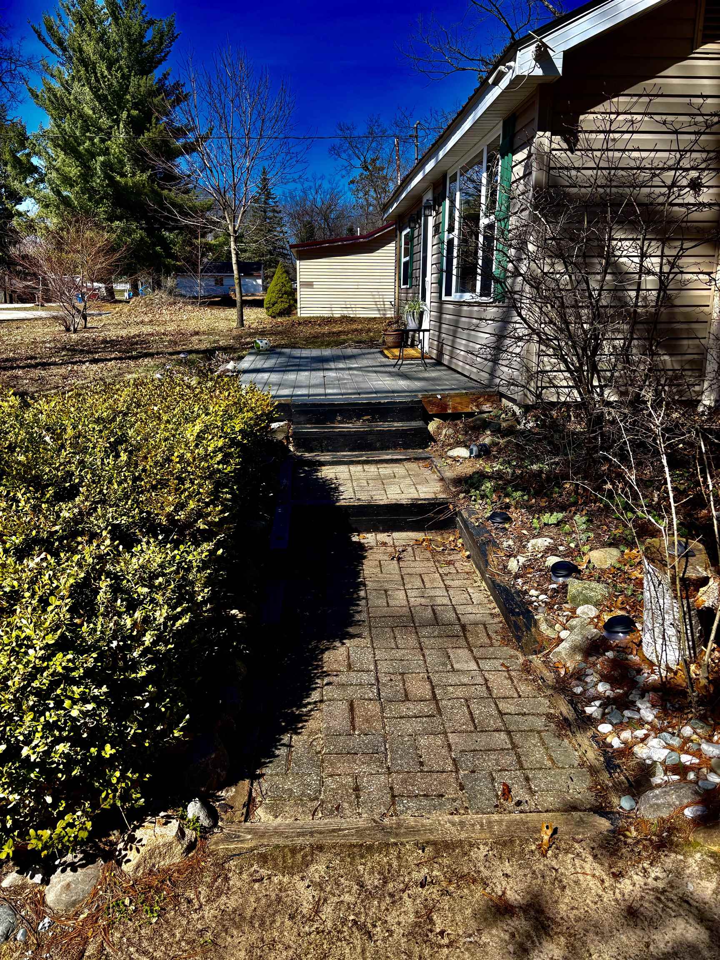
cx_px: 360
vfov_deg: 67.3
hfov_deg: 53.1
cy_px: 480
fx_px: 721
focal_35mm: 26
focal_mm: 5.96
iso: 50
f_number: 1.6
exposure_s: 1/2024
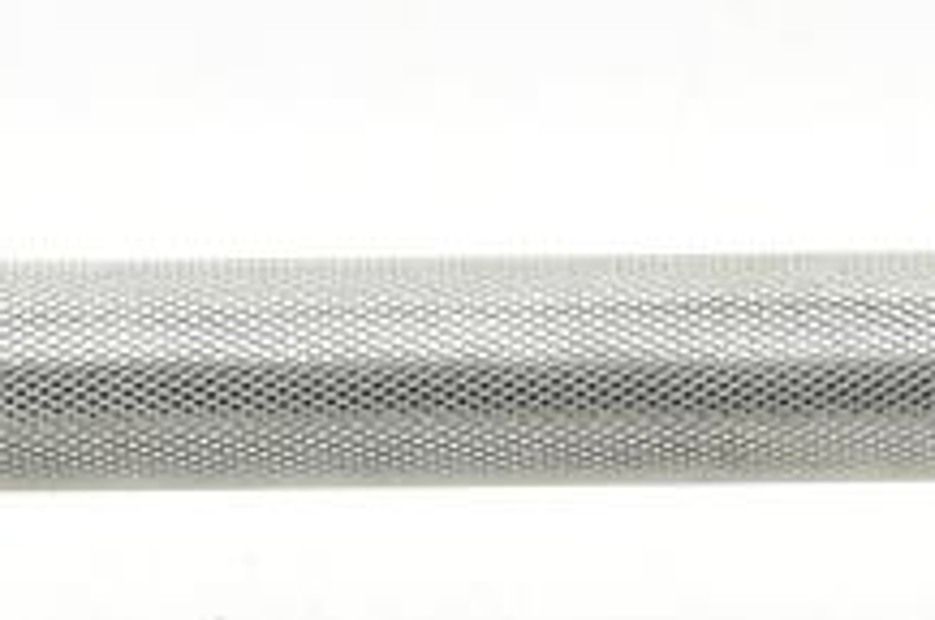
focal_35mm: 346
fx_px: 8973
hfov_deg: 6.0
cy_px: 327
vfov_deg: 4.0
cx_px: 383
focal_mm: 50
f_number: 4.5
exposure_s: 1/400
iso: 1600
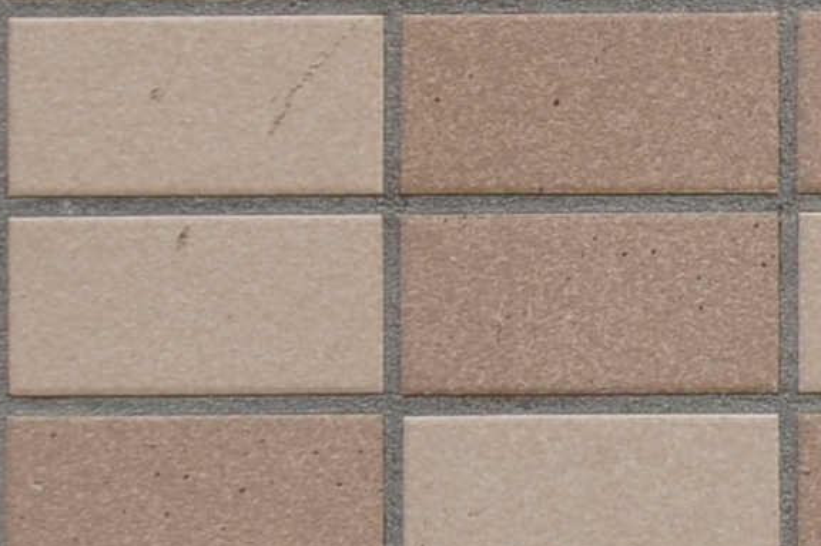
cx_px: 2326
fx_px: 6107
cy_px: 336
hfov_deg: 7.0
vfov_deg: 5.1
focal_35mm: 268
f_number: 5.6
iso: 200
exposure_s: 1/320
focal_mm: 24
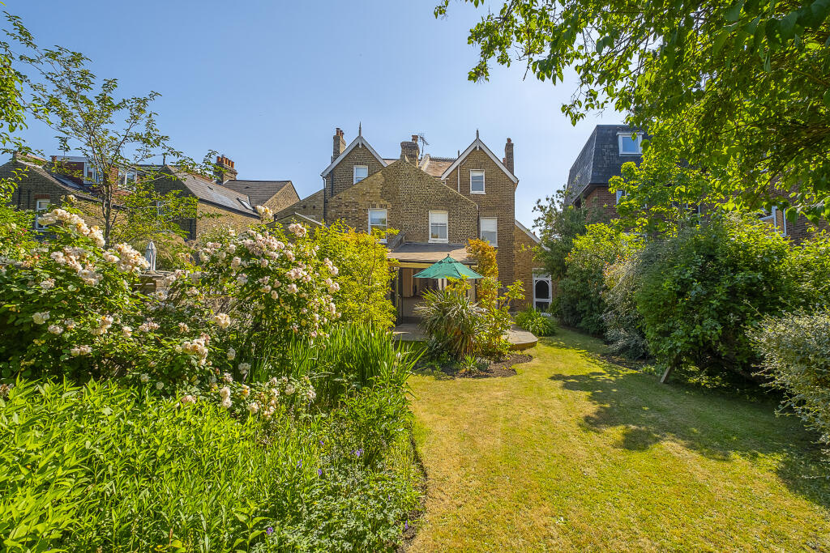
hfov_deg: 100.4
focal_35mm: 15
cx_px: 415
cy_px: 276
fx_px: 346
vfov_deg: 77.3
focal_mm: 10
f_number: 4.5
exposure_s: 1/800
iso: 250
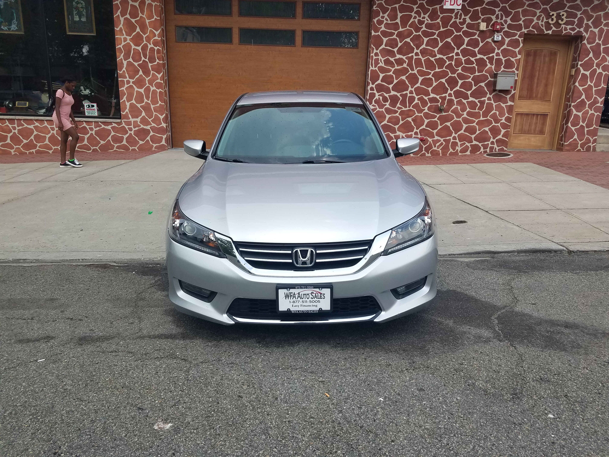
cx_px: 304
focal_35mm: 26
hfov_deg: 67.3
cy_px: 228
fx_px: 457
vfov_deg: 53.1
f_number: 1.7
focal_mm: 4.2
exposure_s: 1/612
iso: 40
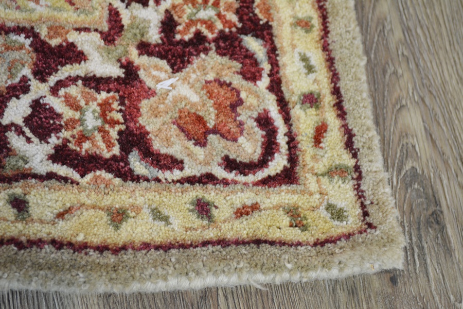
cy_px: 154
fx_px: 868
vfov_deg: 20.2
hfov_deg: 29.9
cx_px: 232
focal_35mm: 68
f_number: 5.3
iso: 800
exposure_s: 1/50
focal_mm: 45
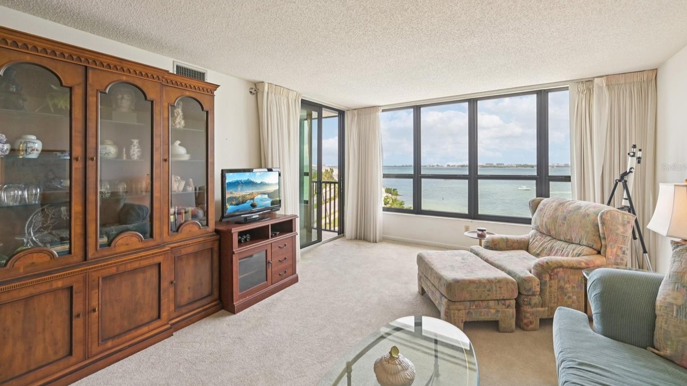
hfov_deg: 103.0
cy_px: 167
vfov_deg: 70.2
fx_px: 273
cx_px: 349
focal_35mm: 15
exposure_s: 1/250
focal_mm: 14
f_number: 8
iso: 400
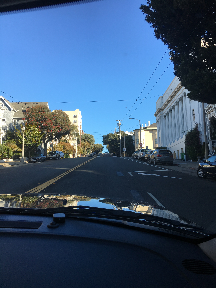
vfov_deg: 61.7
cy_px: 144
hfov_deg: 48.2
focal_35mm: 29
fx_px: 241
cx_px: 108
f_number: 2.2
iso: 25
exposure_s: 1/409
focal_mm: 4.15
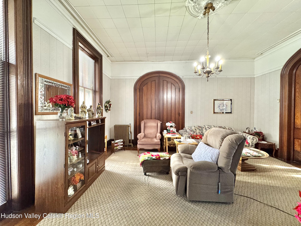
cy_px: 113
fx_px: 122
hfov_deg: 102.1
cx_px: 150
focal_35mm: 14
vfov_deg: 85.7
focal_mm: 2.22
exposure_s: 1/60
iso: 500
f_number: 2.2
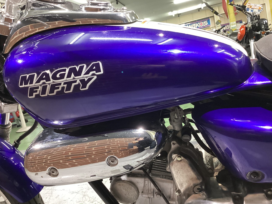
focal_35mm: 33
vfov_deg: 42.9
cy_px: 101
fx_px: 259
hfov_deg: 55.3
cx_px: 132
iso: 250
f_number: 2.4
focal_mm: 3.3
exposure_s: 1/40
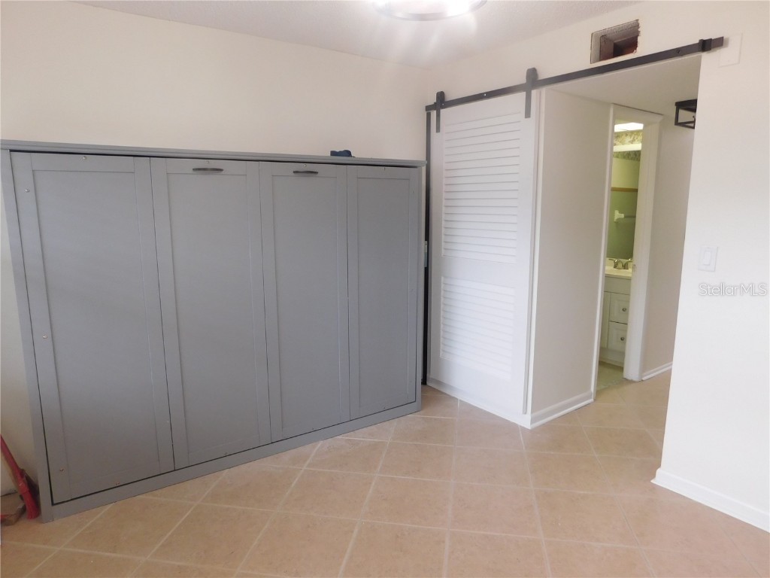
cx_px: 385
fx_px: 512
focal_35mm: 23
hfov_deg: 73.9
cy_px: 289
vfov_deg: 58.9
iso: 125
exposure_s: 1/30
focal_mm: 4
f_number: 3
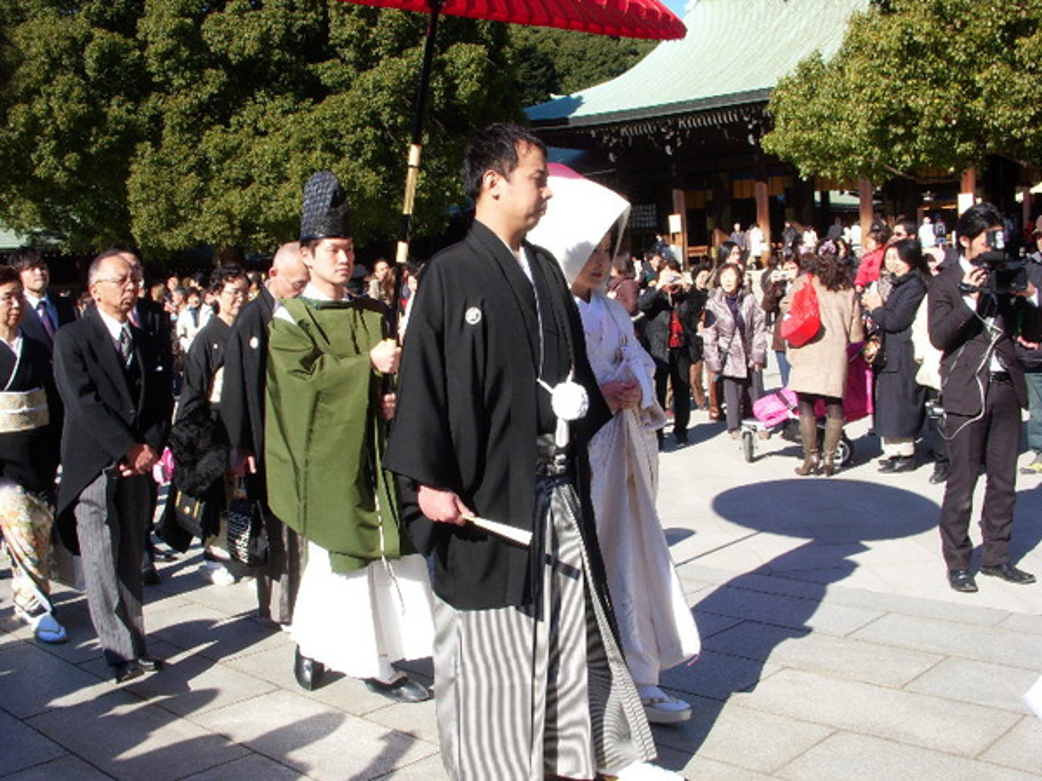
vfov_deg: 37.7
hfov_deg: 49.0
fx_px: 1144
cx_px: 521
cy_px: 390
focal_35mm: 38
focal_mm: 6.3
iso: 100
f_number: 6.6
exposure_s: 1/200
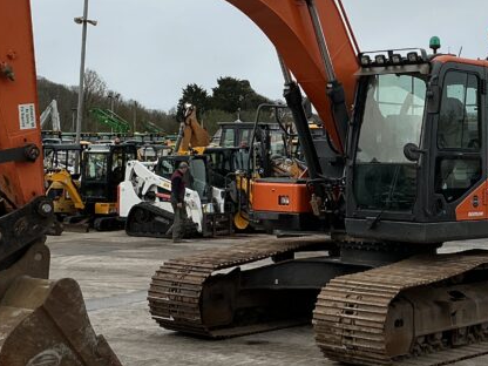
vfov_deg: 21.1
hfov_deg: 28.1
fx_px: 973
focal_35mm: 69
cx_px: 287
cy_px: 73
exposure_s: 1/1490
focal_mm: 3
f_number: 1.8
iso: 25
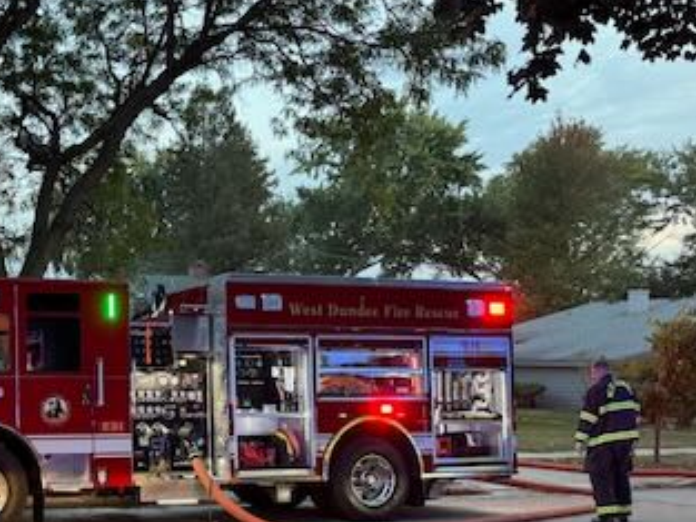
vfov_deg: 29.4
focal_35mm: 49
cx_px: 2
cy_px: 364
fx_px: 986
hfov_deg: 35.3
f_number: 1.78
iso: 320
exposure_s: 1/120
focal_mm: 6.76
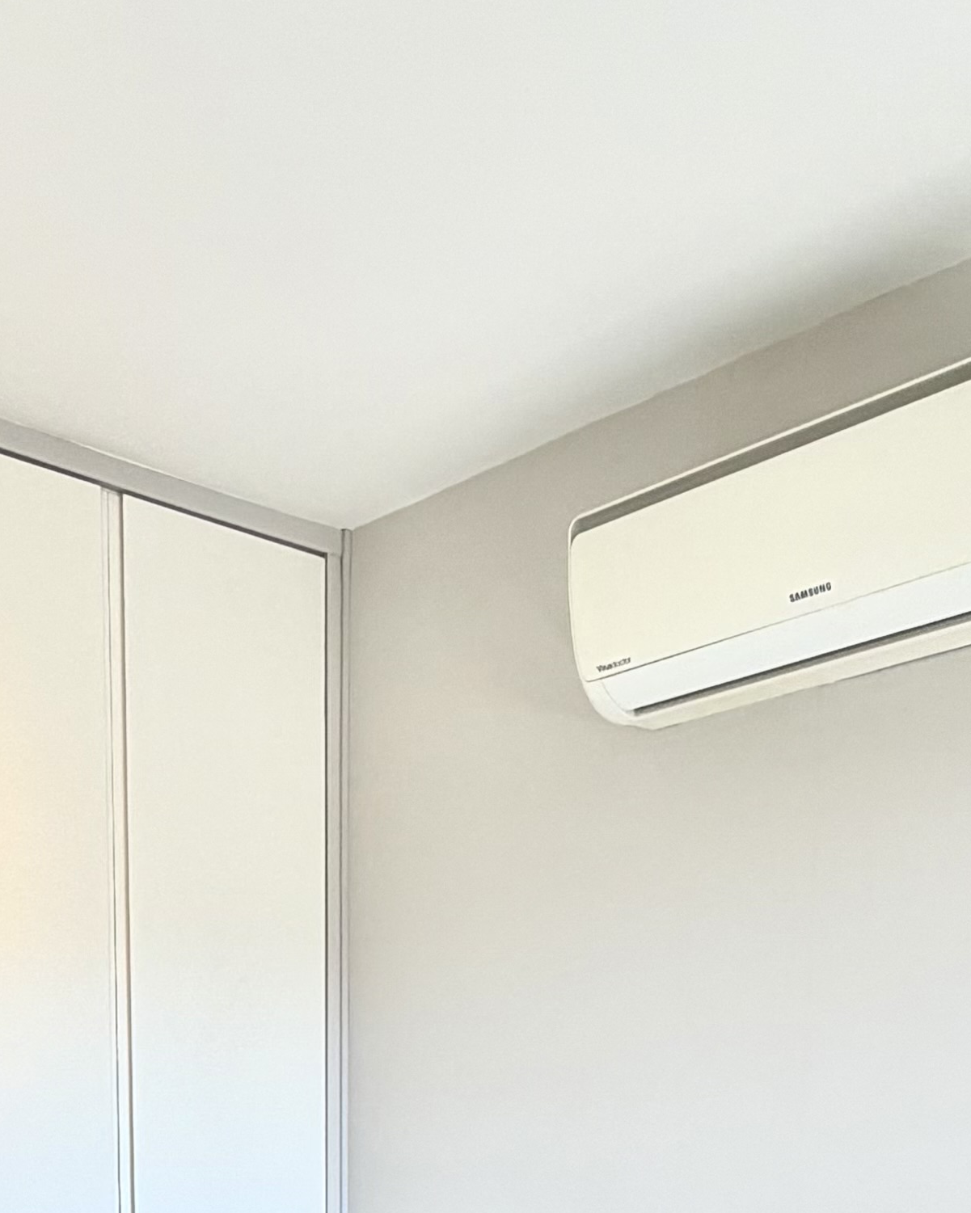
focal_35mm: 52
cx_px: 228
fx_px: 1868
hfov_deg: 28.7
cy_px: 1573
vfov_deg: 29.2
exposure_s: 1/120
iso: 32
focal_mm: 2.22
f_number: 2.2
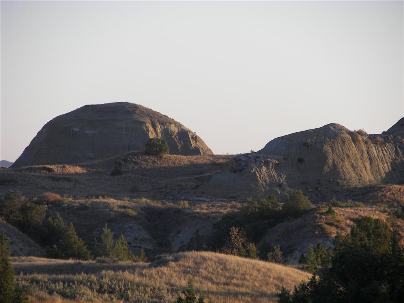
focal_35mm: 317
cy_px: 152
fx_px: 3700
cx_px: 202
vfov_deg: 4.7
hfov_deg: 6.3
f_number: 3.6
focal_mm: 52.6
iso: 64
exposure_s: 1/250
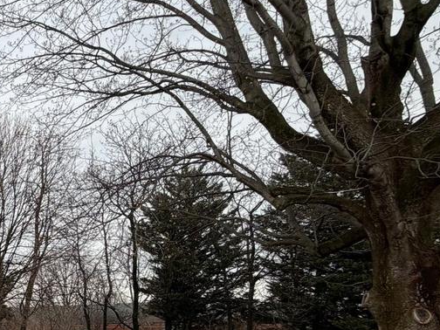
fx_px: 508
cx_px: -165
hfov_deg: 32.0
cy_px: 293
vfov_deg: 34.1
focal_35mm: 40
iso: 64
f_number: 2.2
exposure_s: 1/502
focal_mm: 2.22
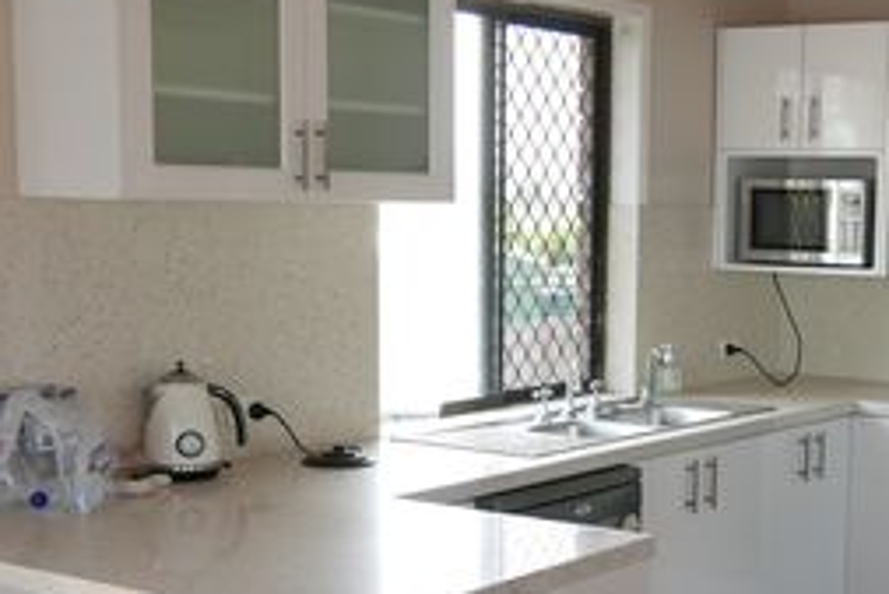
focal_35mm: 65
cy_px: 445
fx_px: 1606
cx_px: 682
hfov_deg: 30.4
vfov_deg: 20.8
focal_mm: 15.9
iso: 200
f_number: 2.3
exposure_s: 1/125
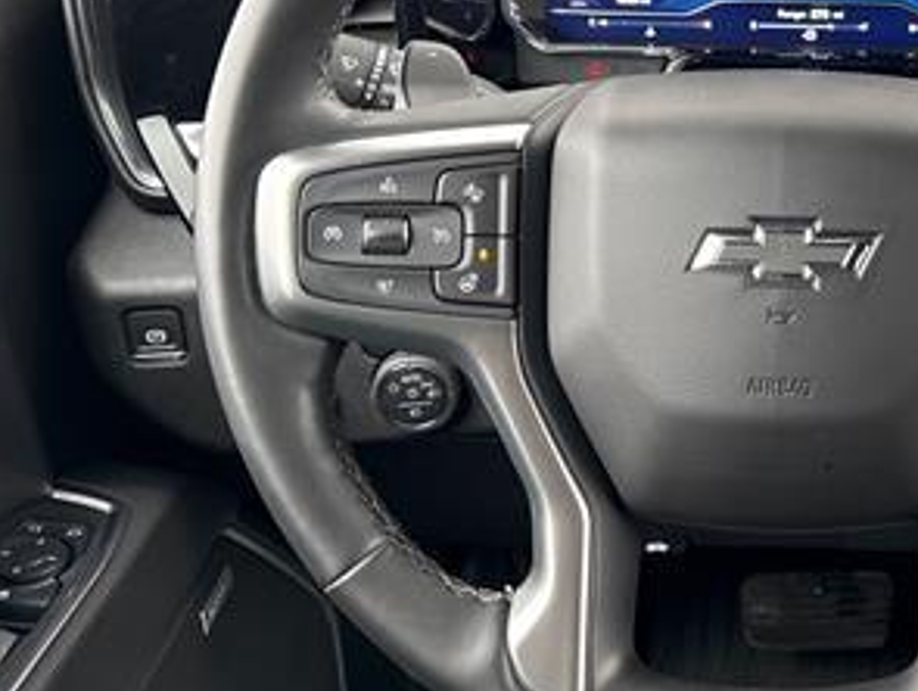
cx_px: 859
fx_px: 1381
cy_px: 199
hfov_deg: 34.3
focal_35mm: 52
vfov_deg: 27.8
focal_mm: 6.76
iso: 400
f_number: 1.78
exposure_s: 1/50
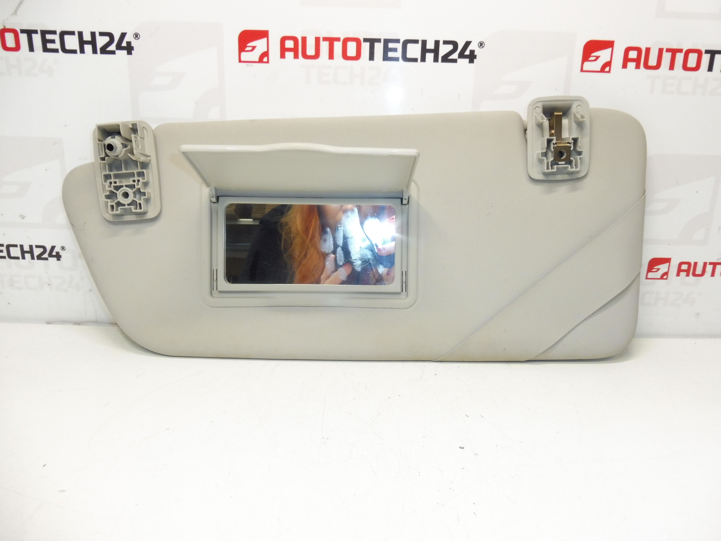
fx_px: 500
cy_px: 270
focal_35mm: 24
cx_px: 360
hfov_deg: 71.6
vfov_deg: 56.8
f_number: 3.5
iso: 200
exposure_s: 1/60
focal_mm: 4.3
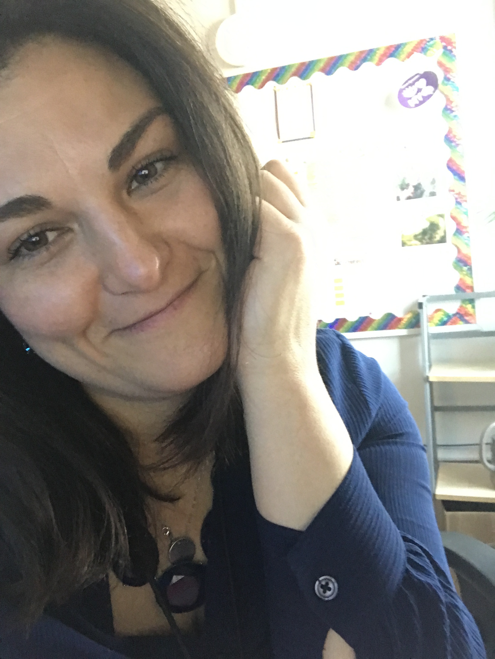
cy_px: 330
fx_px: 609
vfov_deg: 56.8
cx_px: 248
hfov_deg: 44.2
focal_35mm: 32
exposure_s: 1/15
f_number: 2.2
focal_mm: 2.87
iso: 250
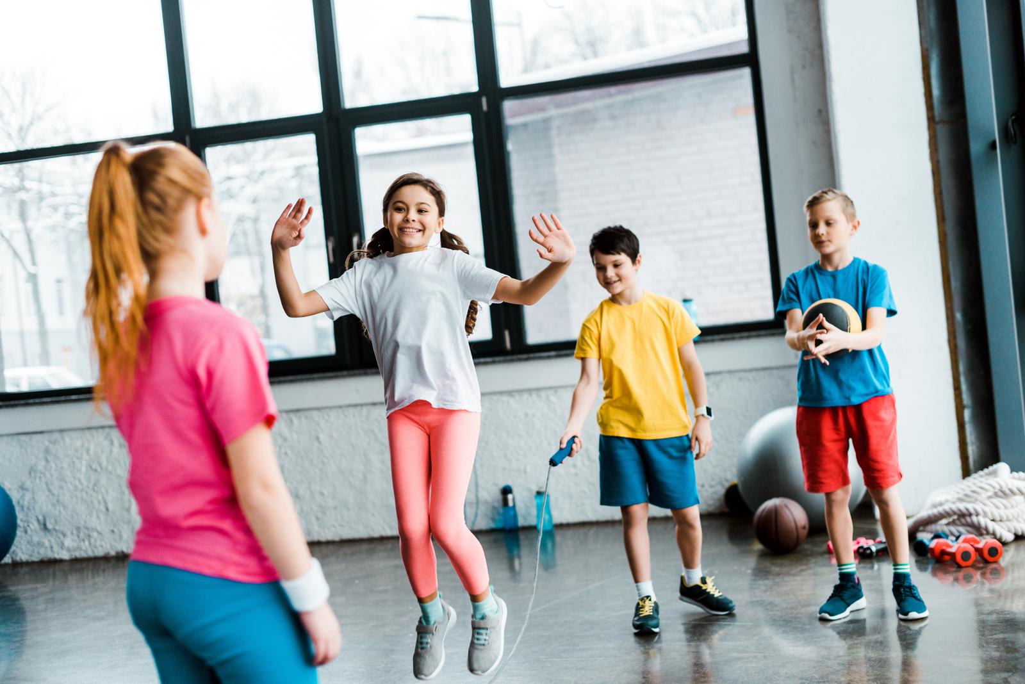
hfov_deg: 39.6
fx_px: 1424
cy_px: 342
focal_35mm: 50
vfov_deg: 27.0
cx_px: 512
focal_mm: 50
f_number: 2.5
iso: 500
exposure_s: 1/400
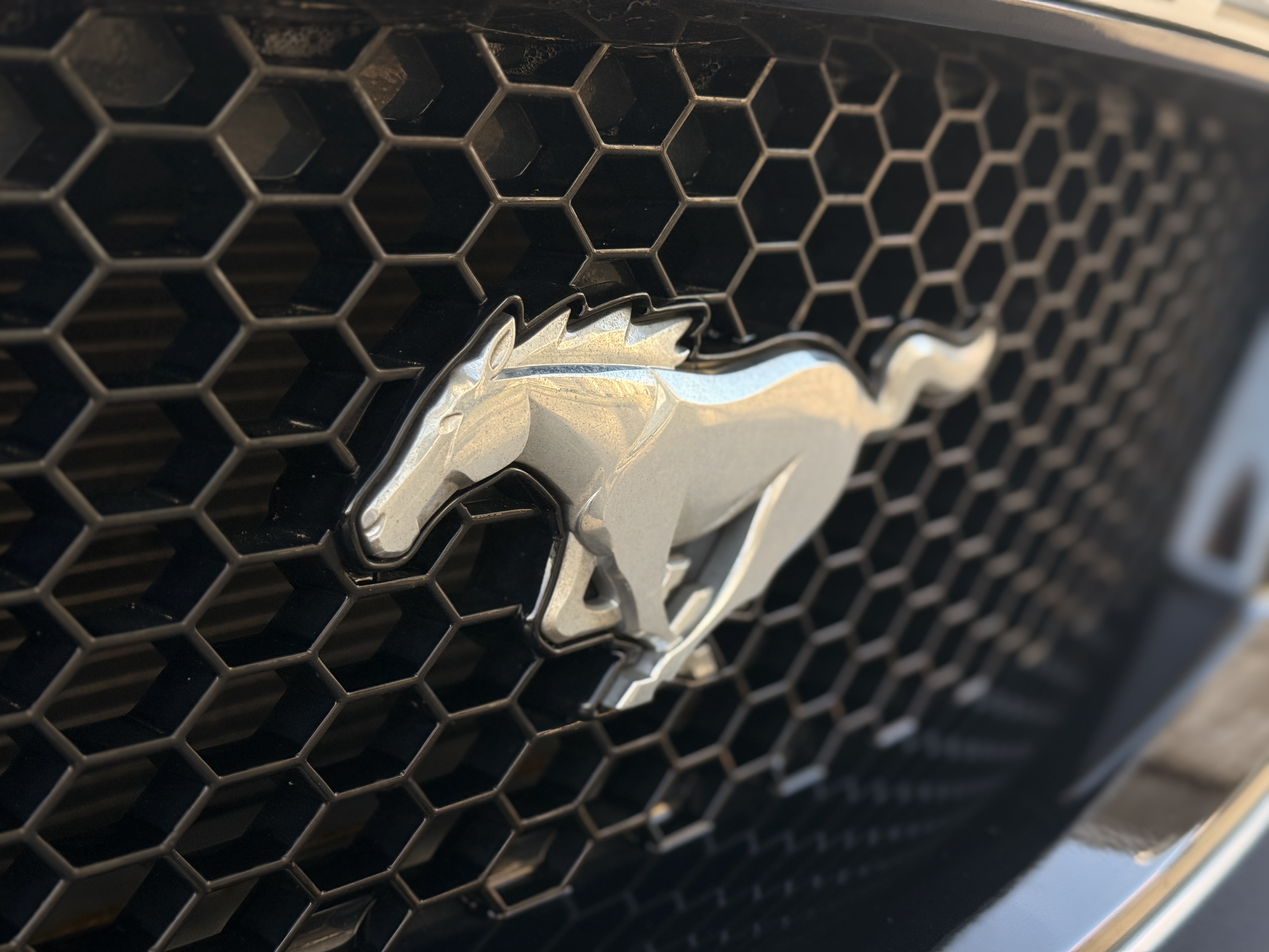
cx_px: 634
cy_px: 476
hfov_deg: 39.7
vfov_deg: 30.3
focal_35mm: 48
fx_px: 1760
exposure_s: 1/481
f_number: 1.78
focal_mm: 6.76
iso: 64
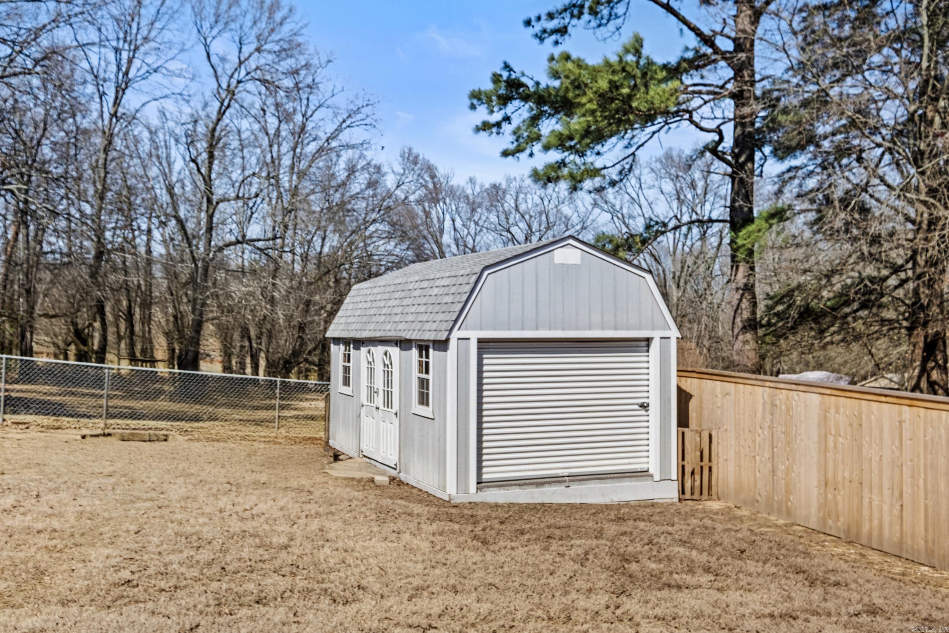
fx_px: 949
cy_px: 316
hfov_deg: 53.1
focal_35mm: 36
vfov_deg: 36.9
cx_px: 474
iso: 200
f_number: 8
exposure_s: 1/250
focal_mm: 24
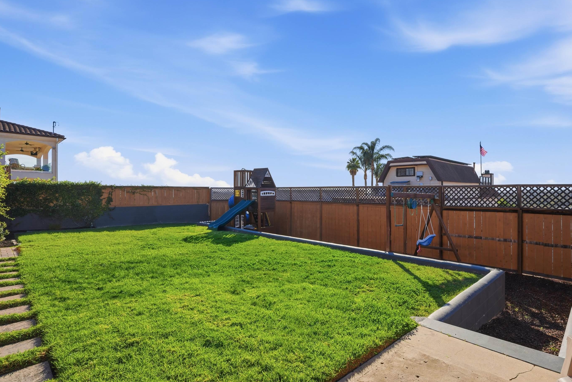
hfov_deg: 89.8
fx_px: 286
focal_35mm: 18
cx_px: 310
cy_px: 183
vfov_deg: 67.4
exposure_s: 1/2500
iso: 200
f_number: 8
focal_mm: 16
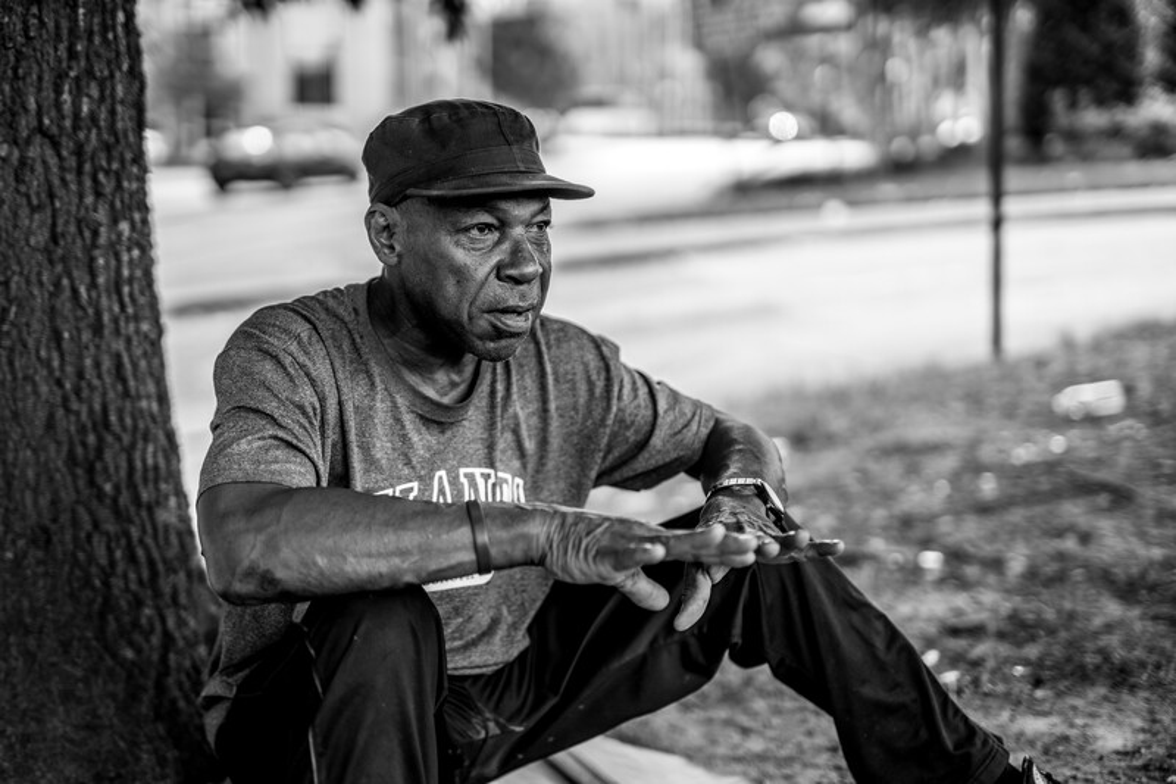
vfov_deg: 27.0
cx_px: 588
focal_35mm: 50
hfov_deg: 39.6
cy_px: 392
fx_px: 1633
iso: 100
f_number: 1.4
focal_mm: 50
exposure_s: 1/1250
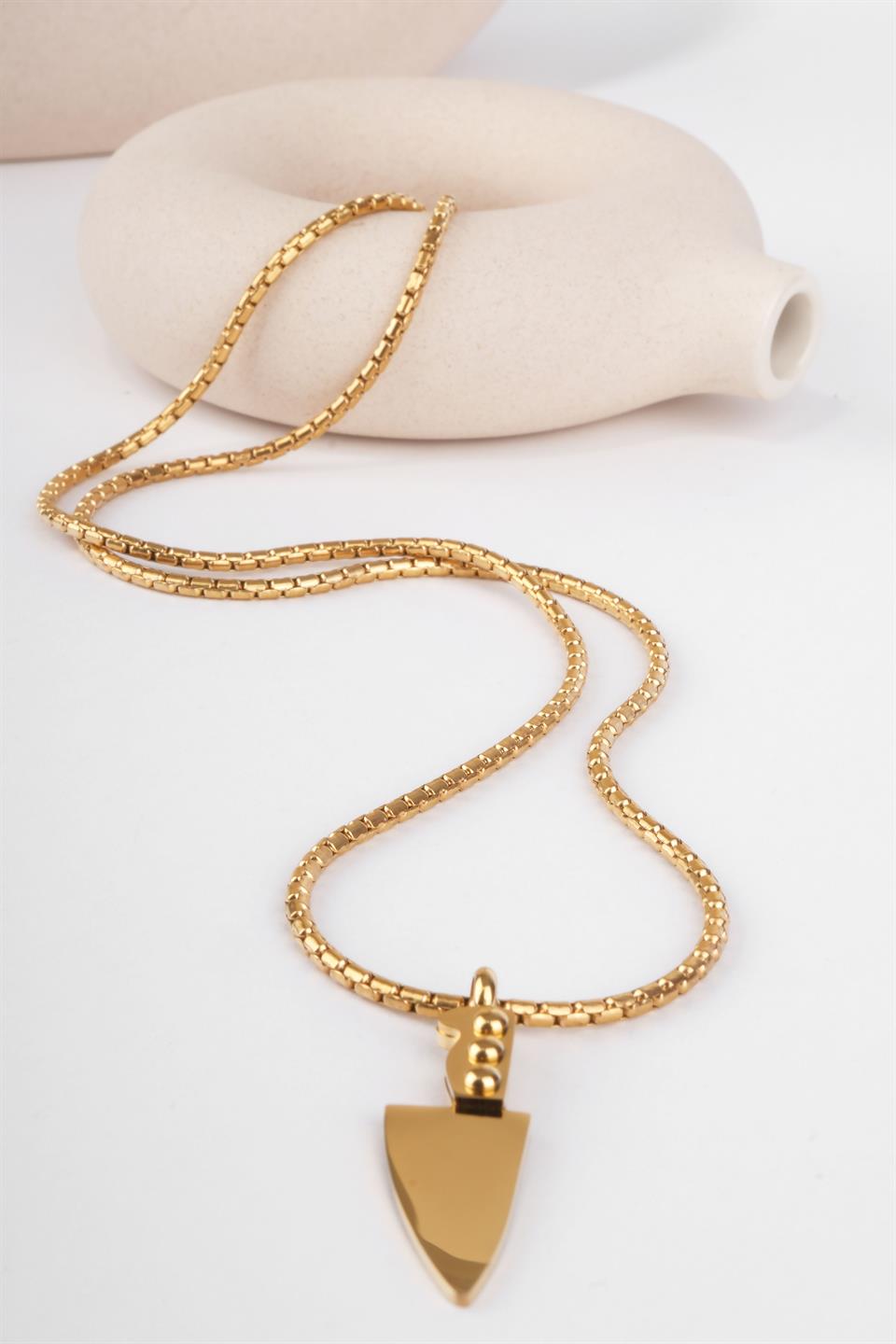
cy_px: 672
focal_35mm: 67
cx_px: 448
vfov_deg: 30.1
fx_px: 2501
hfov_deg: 20.3
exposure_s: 1/160
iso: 400
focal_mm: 44.7
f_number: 22
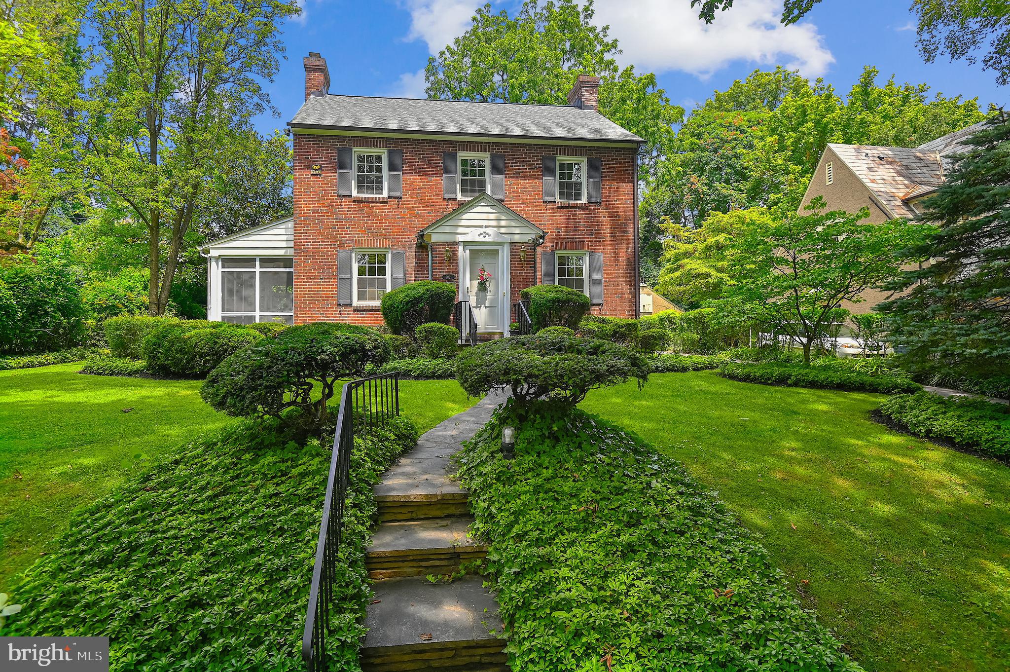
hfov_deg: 93.3
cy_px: 336
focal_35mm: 17
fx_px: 477
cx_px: 505
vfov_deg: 70.3
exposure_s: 1/250
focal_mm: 17
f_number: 4.5
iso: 200
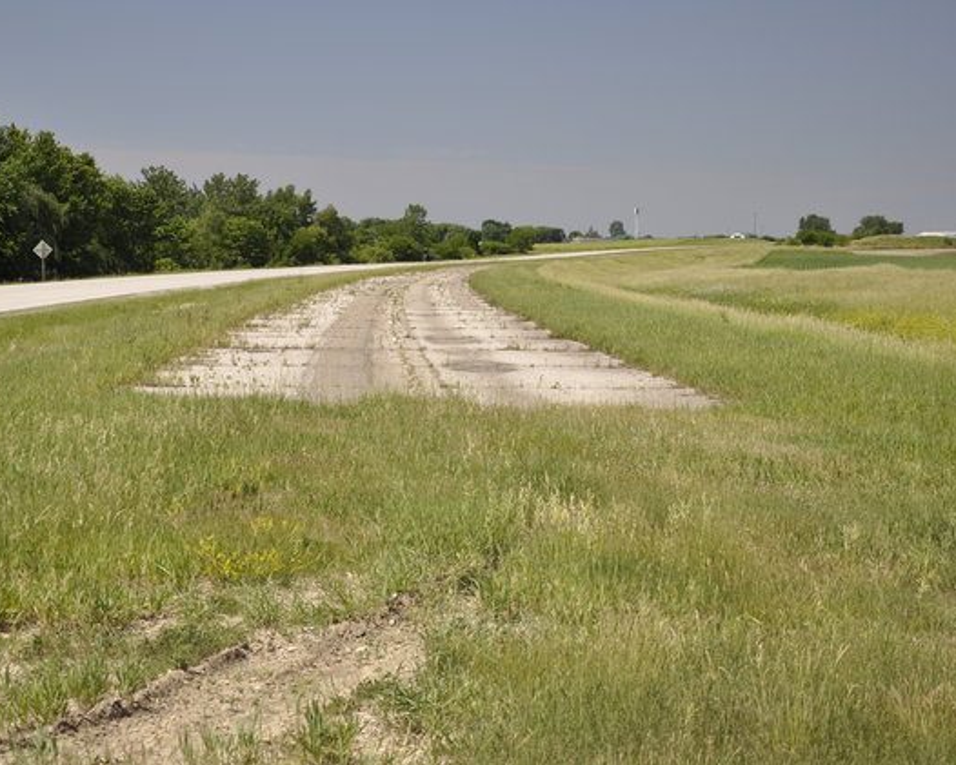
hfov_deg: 21.5
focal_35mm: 89
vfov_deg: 17.3
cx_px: 416
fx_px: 2519
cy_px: 384
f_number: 8
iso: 200
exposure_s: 1/250
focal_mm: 52
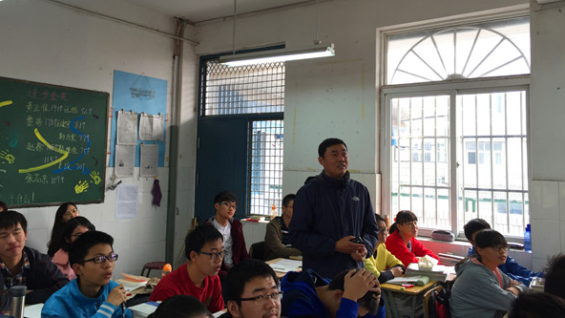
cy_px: 126
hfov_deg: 61.0
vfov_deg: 36.5
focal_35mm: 32
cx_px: 282
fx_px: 479
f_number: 2.2
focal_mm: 4.15
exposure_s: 1/50
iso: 32
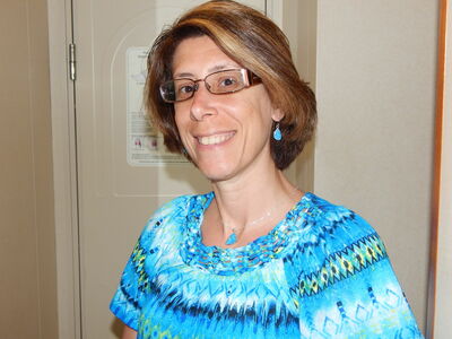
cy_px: 170
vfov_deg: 30.3
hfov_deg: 39.7
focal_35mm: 48
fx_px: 627
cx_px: 226
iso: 200
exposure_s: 1/30
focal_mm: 8.6
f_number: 3.7
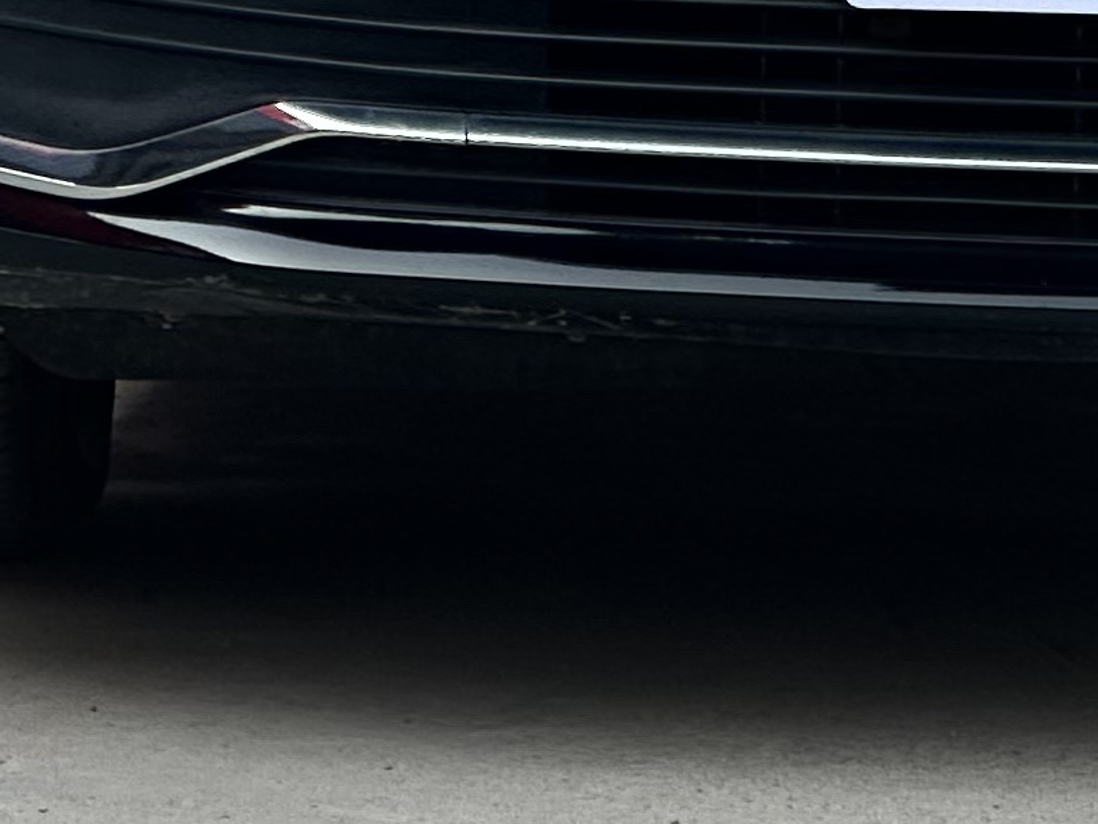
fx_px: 12119
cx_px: 1328
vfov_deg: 3.8
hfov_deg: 5.2
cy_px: -1090
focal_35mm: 382
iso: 32
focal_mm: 9
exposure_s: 1/501
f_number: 2.8
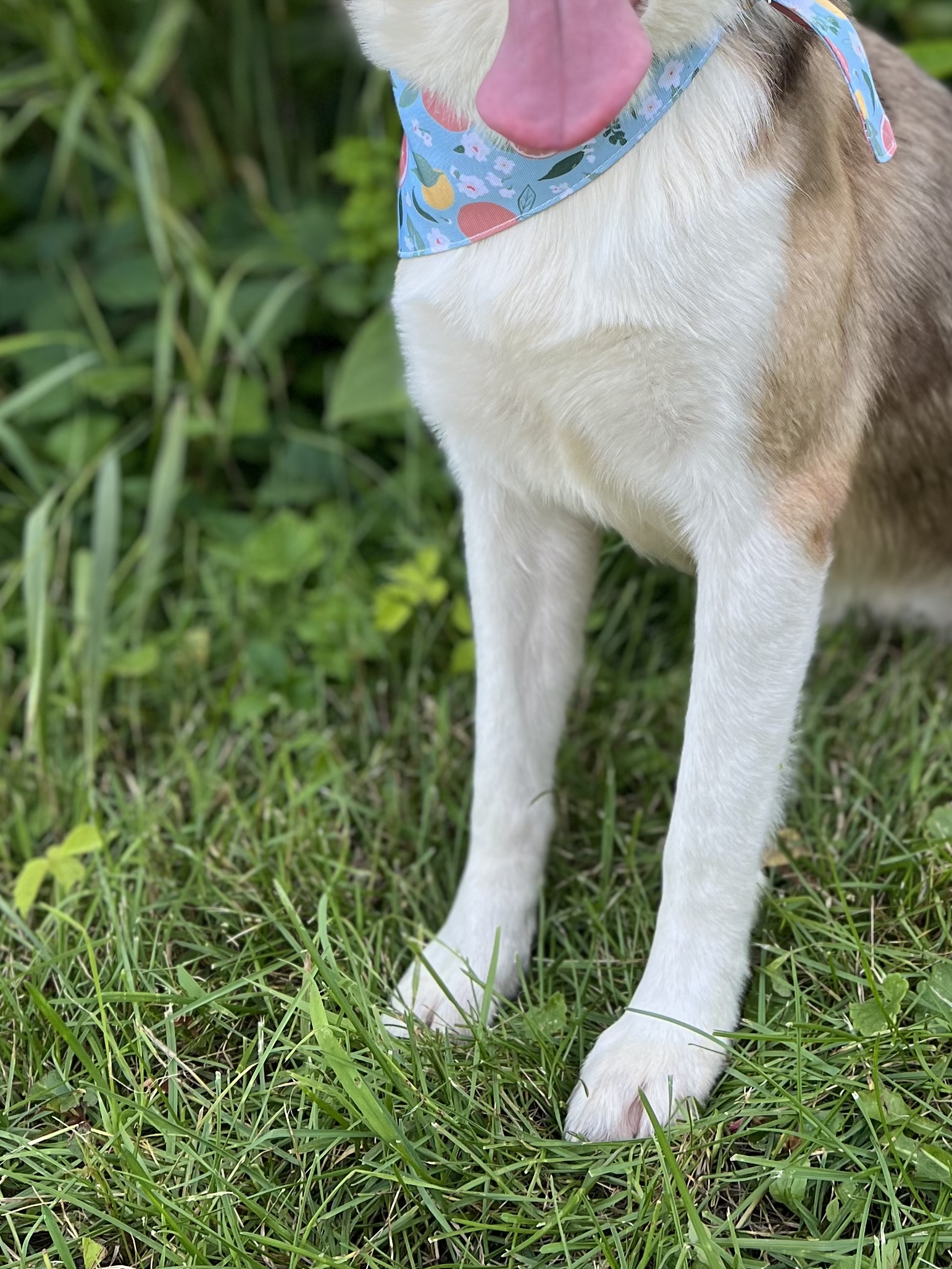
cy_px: 74
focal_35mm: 51
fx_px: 1870
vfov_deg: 34.9
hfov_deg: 27.8
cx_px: 793
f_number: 1.5
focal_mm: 5.7
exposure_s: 1/427
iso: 50
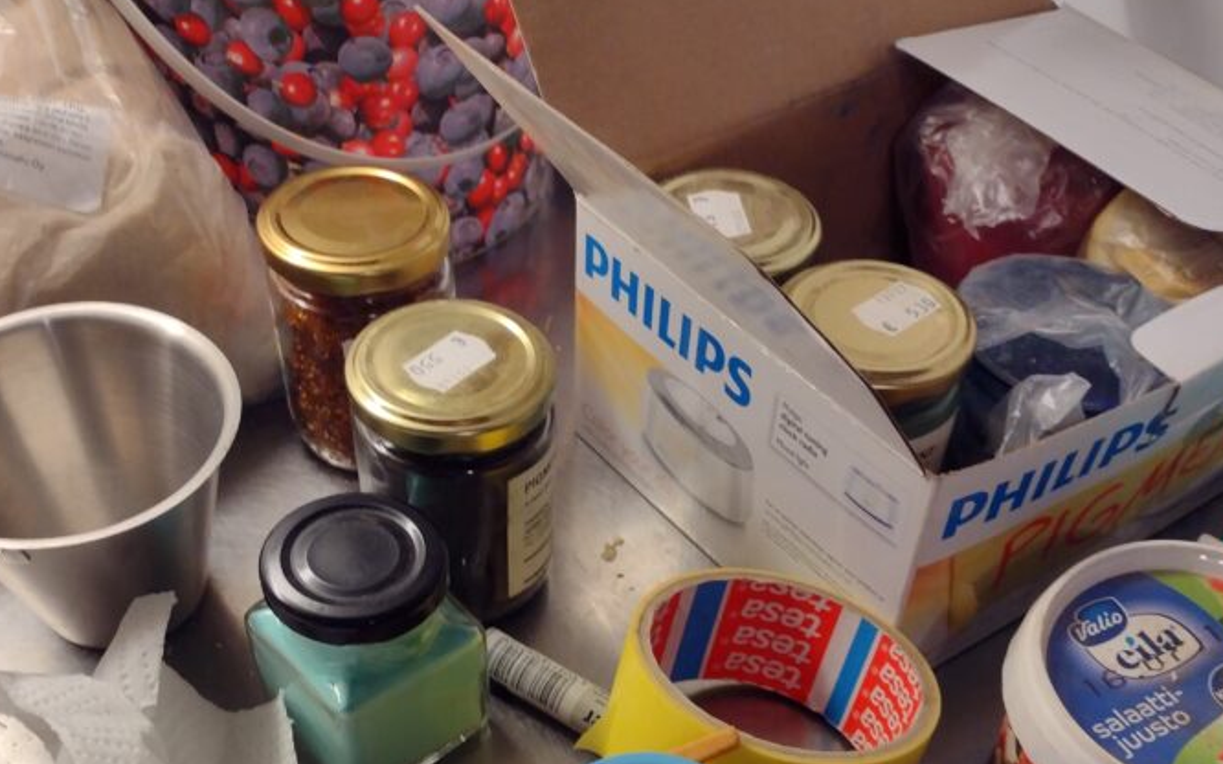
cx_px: 595
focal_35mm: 44
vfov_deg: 27.5
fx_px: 1466
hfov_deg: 45.3
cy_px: 771
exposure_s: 1/50
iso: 120
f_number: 1.7
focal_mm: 4.71
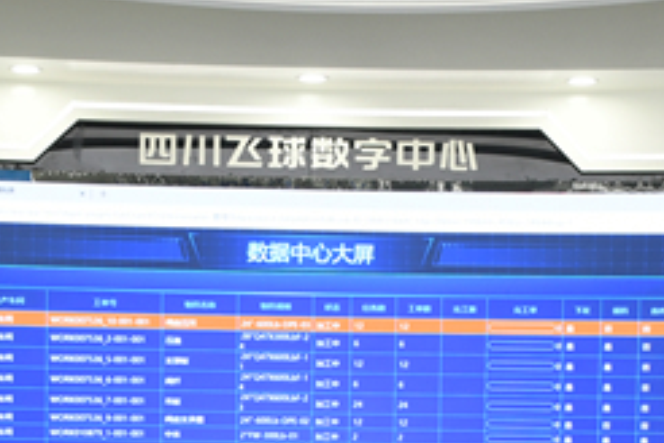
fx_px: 1881
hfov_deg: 20.0
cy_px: 528
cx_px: 337
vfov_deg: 13.1
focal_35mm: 102
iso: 250
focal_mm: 22
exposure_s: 1/40
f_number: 5
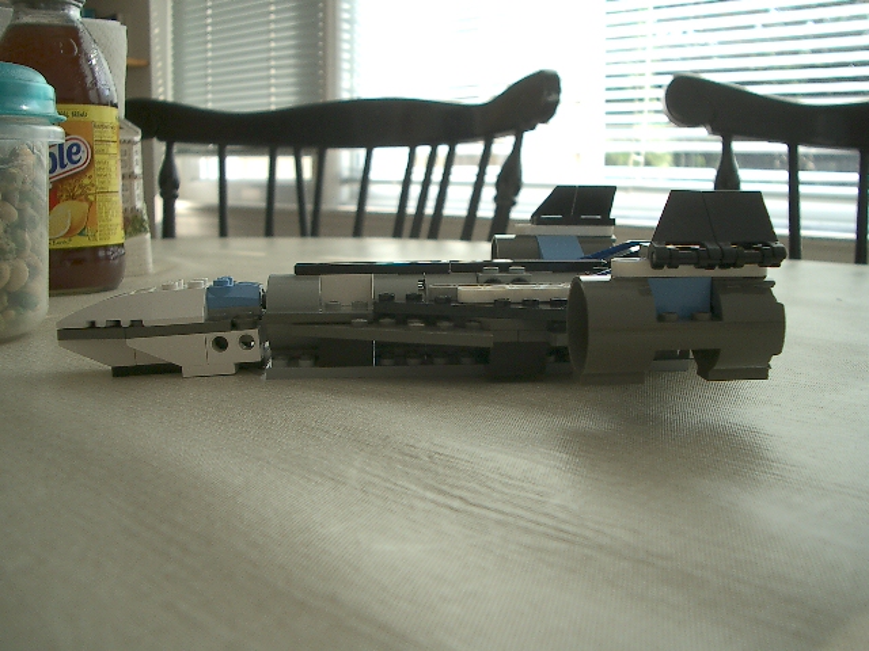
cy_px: 326
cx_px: 434
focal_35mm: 35
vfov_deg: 40.7
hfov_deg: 52.6
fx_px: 879
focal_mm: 5.8
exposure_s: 1/125
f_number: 2.6
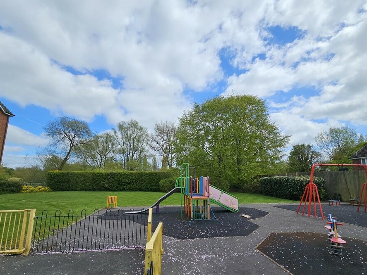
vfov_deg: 81.5
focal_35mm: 15
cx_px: 184
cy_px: 151
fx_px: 159
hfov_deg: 98.1
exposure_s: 1/3059
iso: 50
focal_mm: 2.2
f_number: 2.2
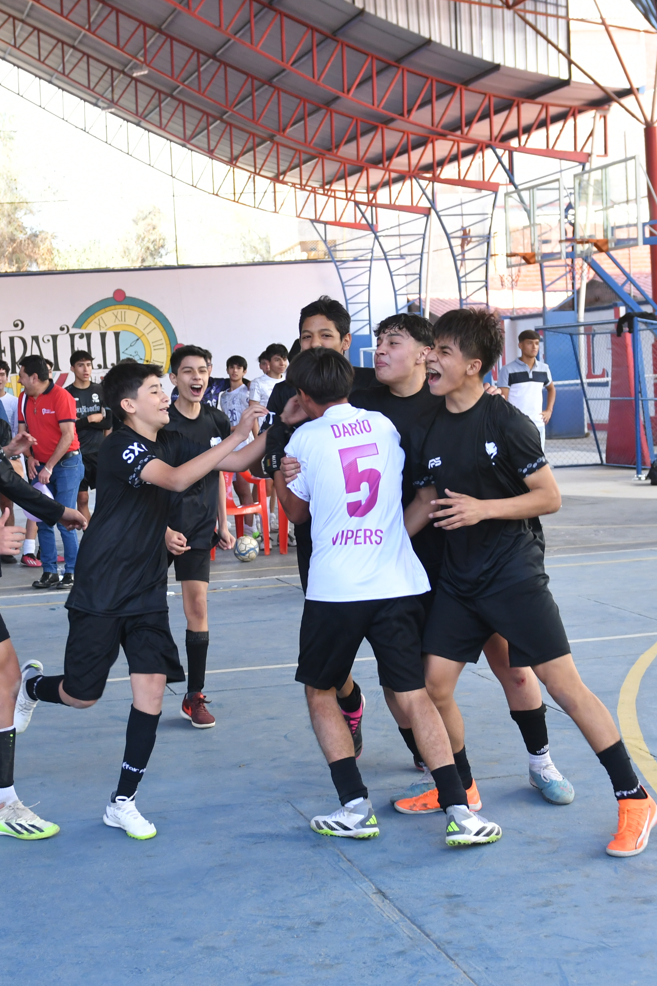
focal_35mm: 59
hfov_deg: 23.0
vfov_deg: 33.9
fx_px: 1615
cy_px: 492
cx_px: 274
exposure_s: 1/400
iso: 640
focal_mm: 26
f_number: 3.2
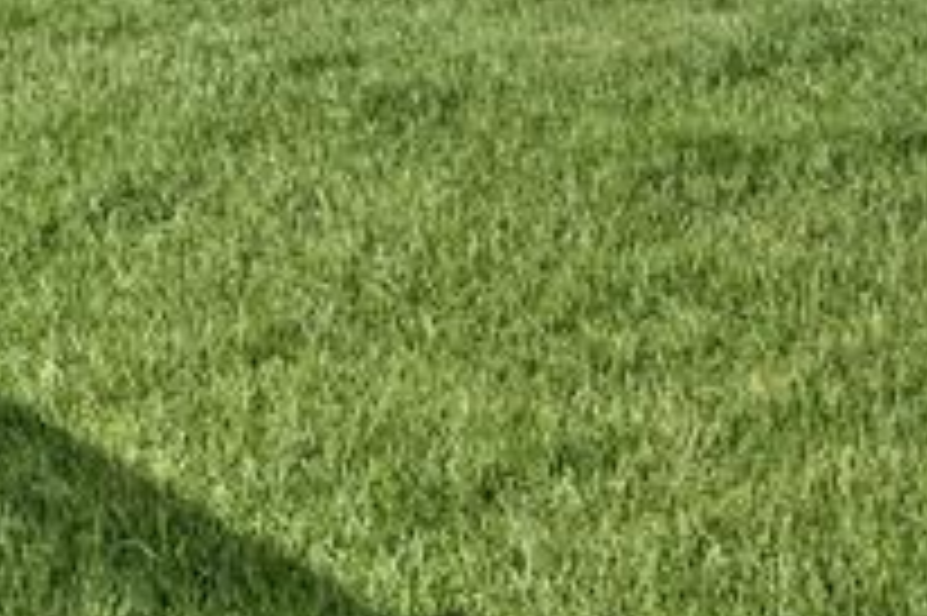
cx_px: 1256
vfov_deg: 11.5
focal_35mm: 112
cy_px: -400
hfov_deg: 17.0
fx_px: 2882
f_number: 7.1
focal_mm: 16
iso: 1250
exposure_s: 1/2500
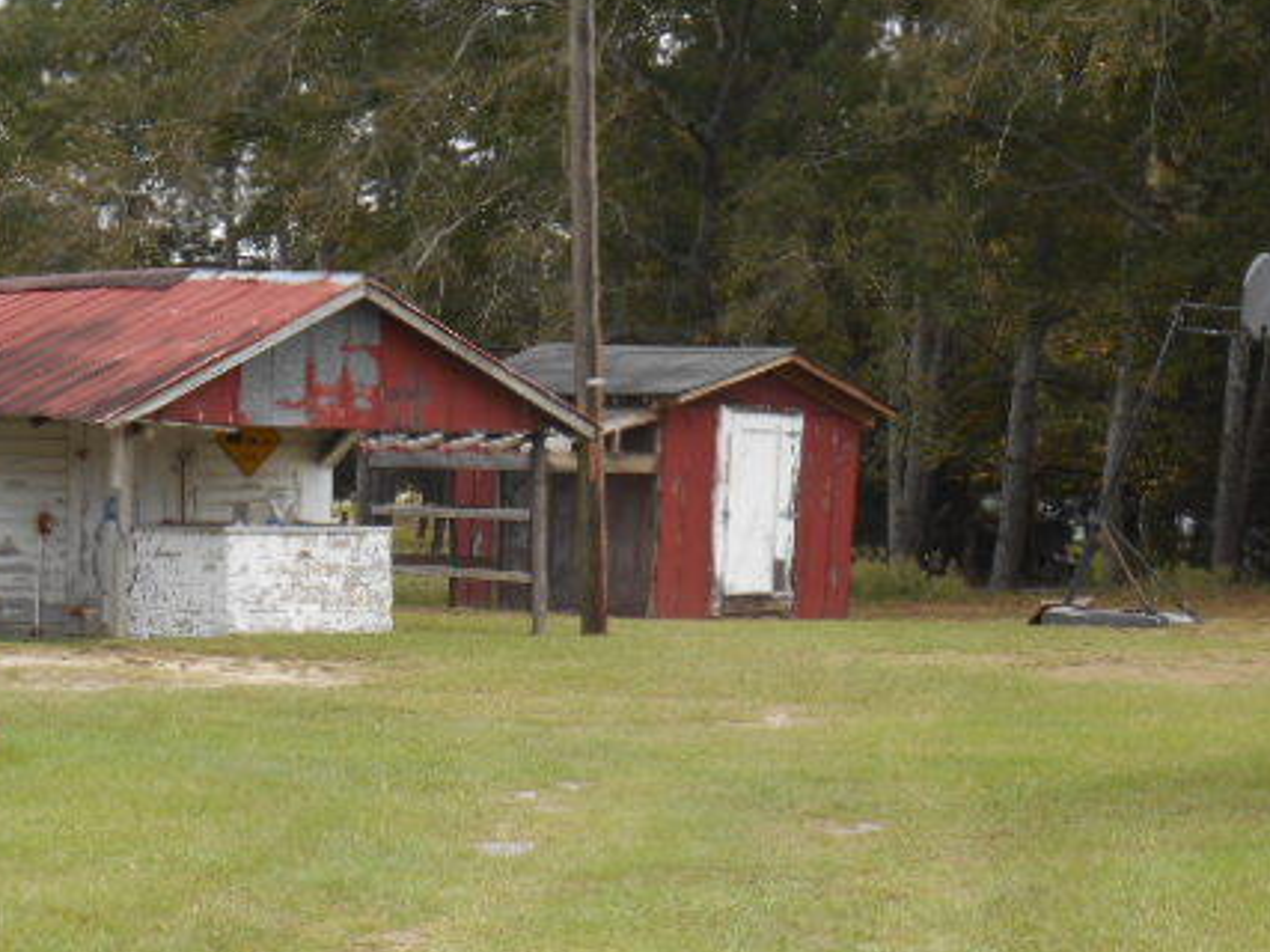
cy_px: 643
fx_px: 3851
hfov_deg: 18.7
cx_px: 491
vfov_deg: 14.1
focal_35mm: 105
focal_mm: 12.5
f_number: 4.5
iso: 80
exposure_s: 1/200
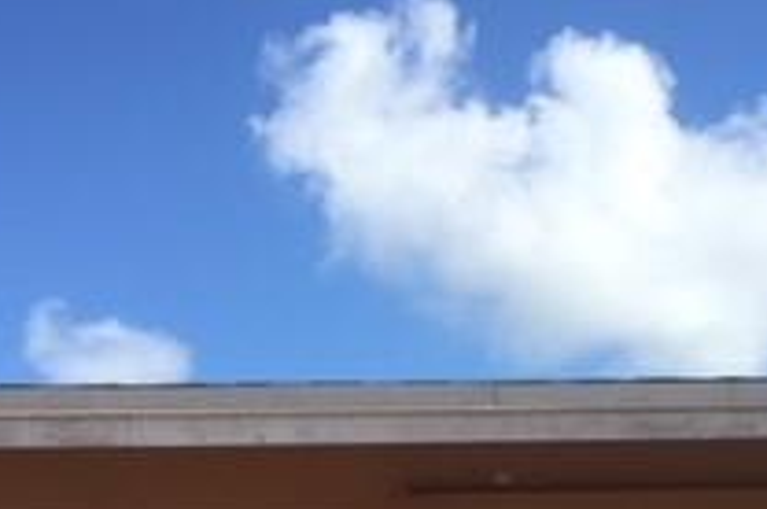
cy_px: 764
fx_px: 1978
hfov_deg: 21.8
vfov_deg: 13.8
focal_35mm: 93
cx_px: 531
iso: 32
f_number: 2.2
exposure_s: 1/1582
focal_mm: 4.15
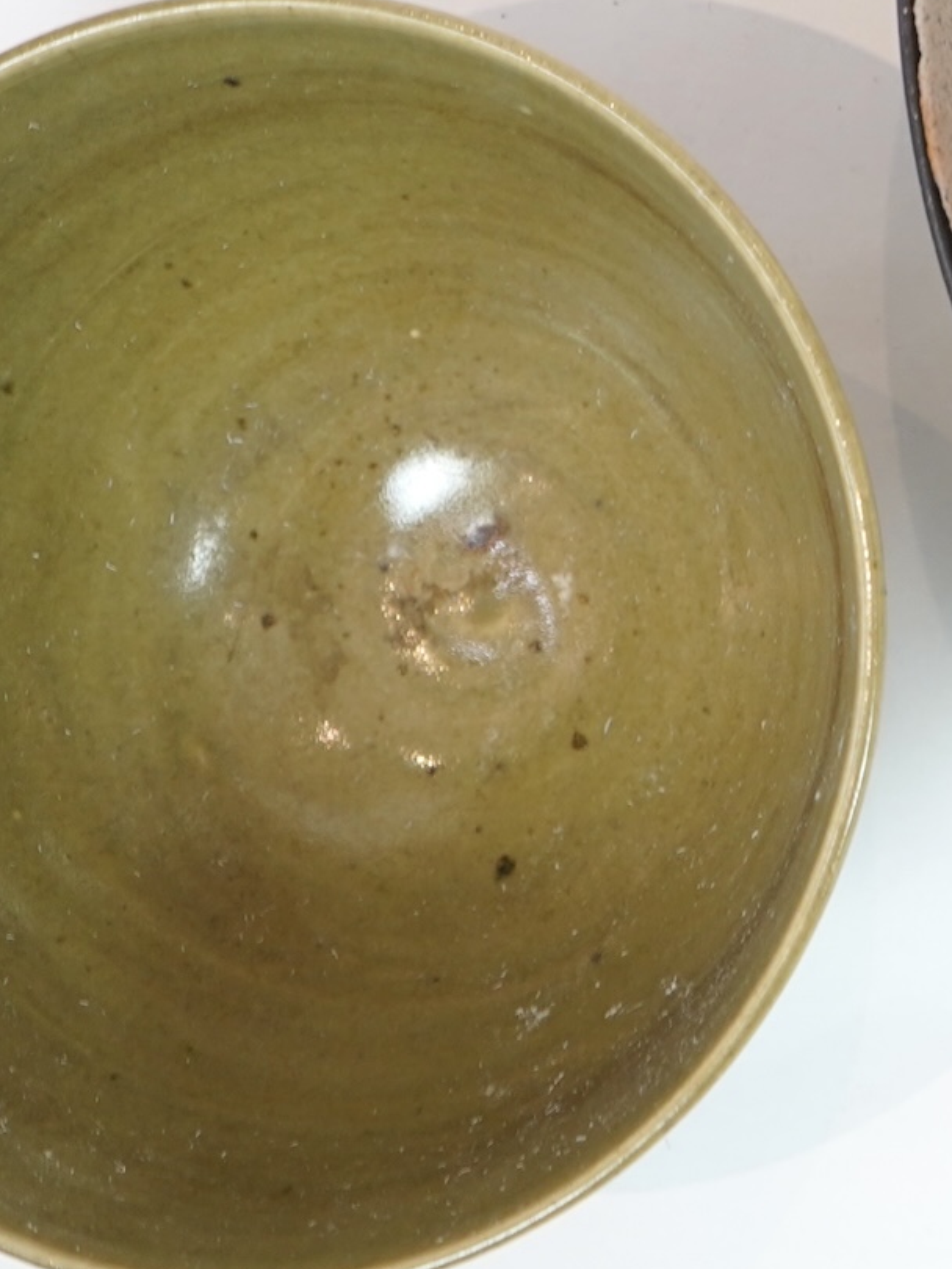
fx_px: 5351
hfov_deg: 9.4
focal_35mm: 146
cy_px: 113
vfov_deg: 13.4
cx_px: 1985
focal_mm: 41
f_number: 4.5
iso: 500
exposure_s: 1/50
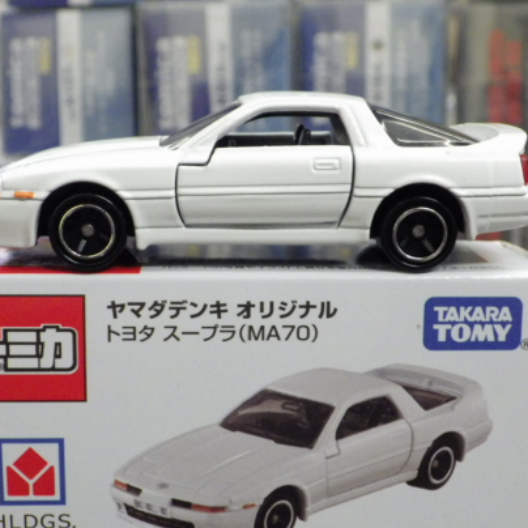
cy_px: 303
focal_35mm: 70
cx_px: 248
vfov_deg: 24.6
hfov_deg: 24.7
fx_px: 1208
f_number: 3.8
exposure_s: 1/40
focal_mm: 9
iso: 800
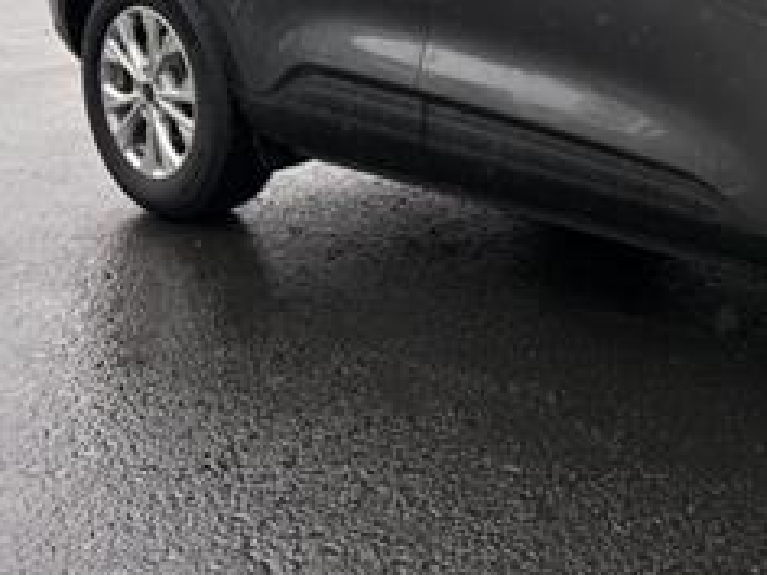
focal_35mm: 65
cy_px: 0
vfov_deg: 21.8
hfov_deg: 27.0
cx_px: 878
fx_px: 1440
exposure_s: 1/440
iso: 80
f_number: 1.78
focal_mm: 6.76
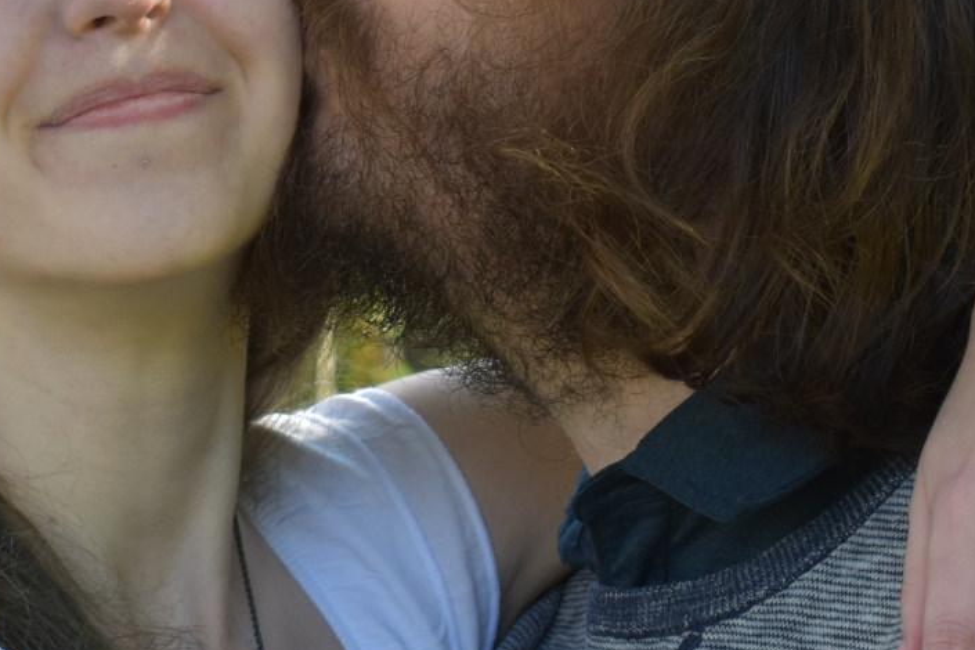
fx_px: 3548
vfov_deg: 10.5
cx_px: 463
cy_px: 354
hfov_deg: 15.6
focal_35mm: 131
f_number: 6.3
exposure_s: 1/160
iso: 400
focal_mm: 38
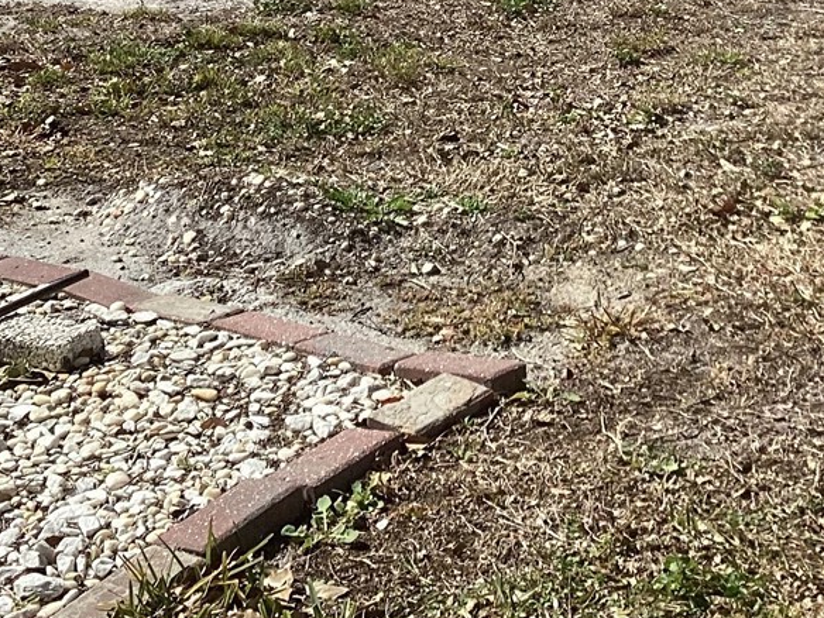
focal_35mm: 85
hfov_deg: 22.8
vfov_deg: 17.0
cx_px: 593
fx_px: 2023
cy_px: 14
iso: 25
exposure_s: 1/1381
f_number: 2.4
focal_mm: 3.3
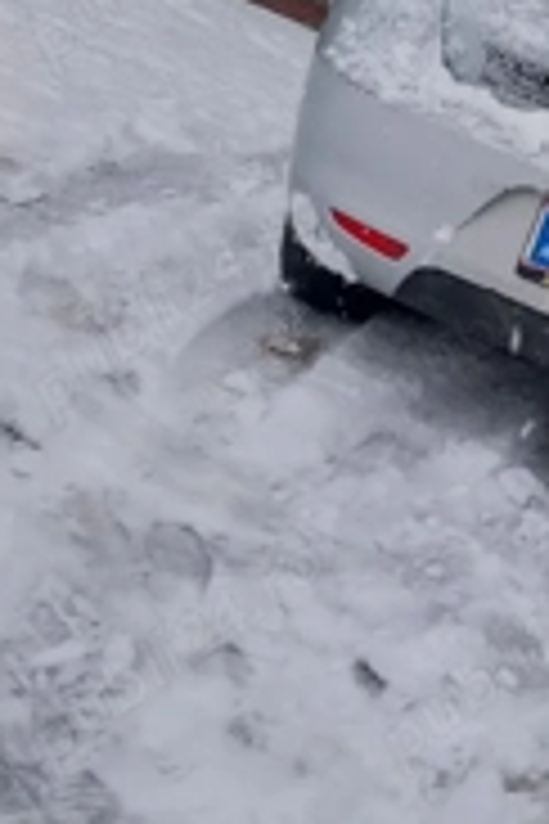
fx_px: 1350
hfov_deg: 21.7
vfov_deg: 33.9
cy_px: 356
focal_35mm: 59
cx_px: 616
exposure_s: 1/385
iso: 25
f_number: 1.8
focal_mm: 4
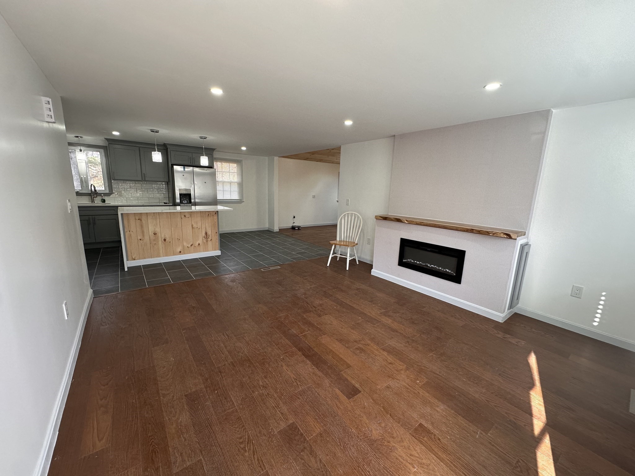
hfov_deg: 102.1
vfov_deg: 85.7
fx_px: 257
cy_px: 238
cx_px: 318
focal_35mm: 14
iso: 160
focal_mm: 2.22
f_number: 2.2
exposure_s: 1/120
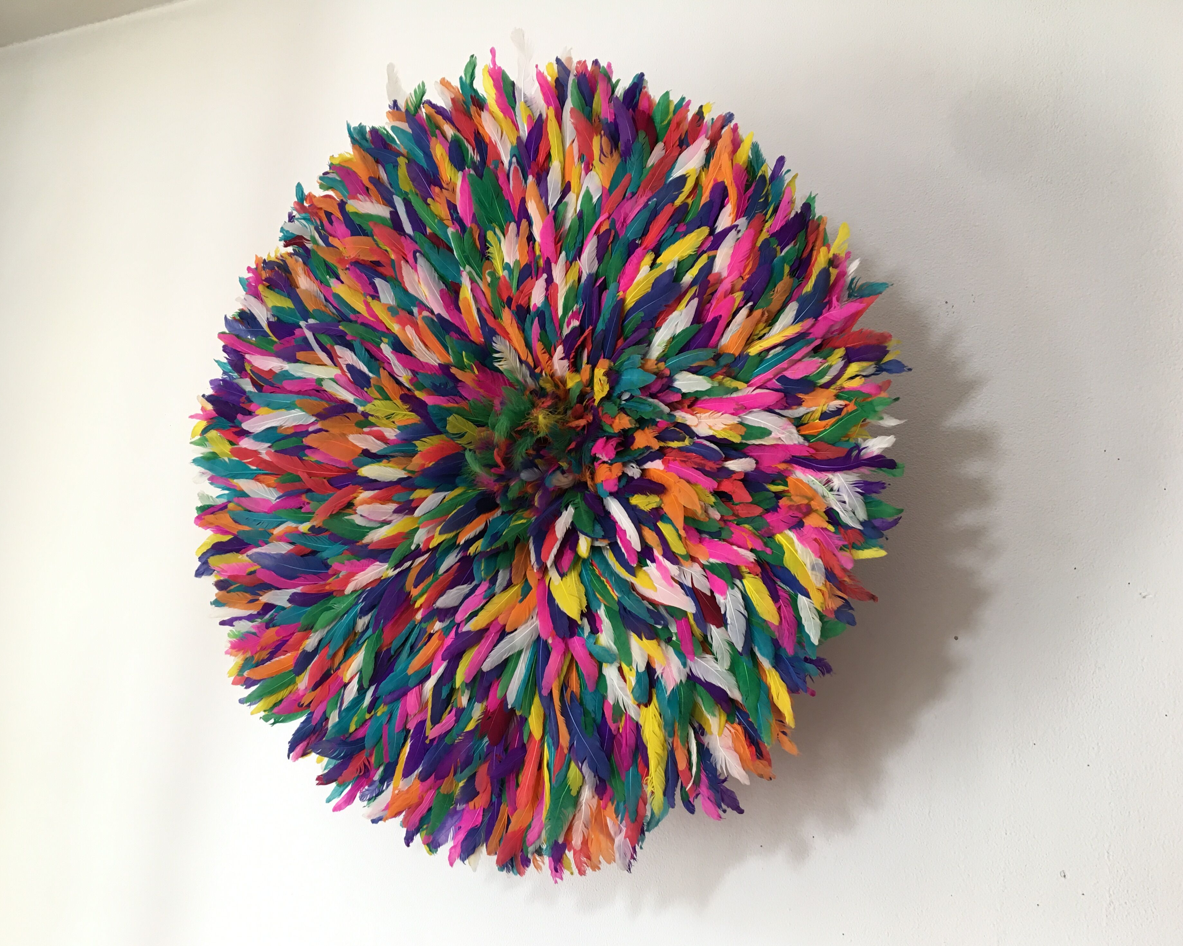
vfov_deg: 47.1
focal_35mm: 31
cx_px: 566
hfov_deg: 57.2
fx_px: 1085
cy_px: 482
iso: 40
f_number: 2.2
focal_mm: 4.15
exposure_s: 1/33
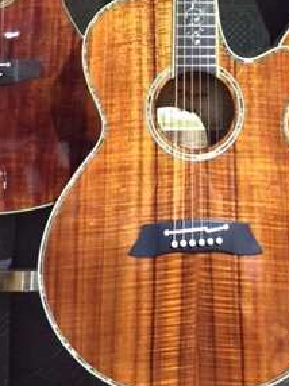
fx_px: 725
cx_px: 190
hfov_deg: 22.5
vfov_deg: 27.7
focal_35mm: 65
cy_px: -20
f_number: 2.2
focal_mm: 4.15
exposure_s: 1/30
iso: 200
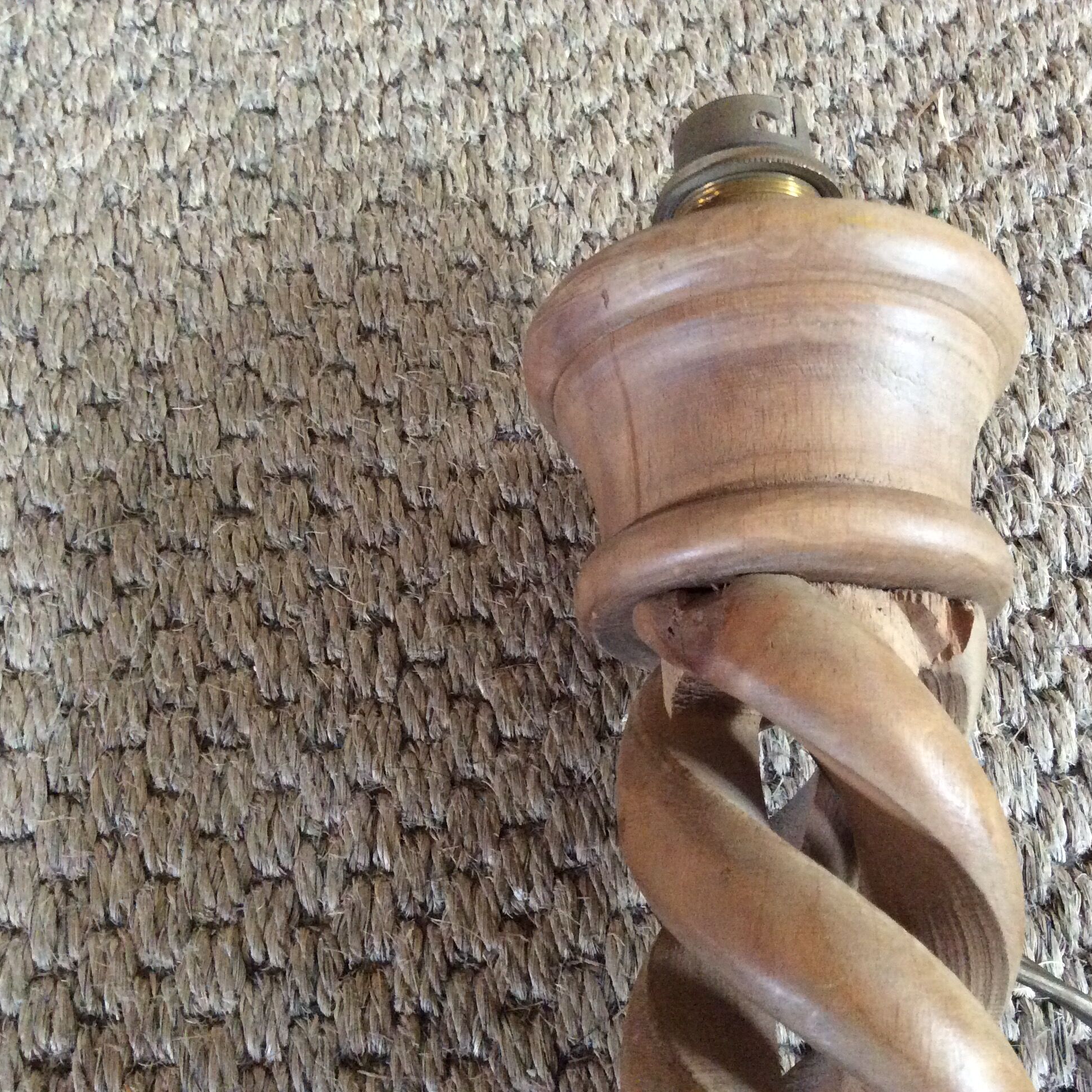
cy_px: 545
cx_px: 615
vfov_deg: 43.9
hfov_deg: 43.8
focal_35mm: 38
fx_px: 1356
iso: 320
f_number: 2.4
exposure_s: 1/25
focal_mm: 3.3
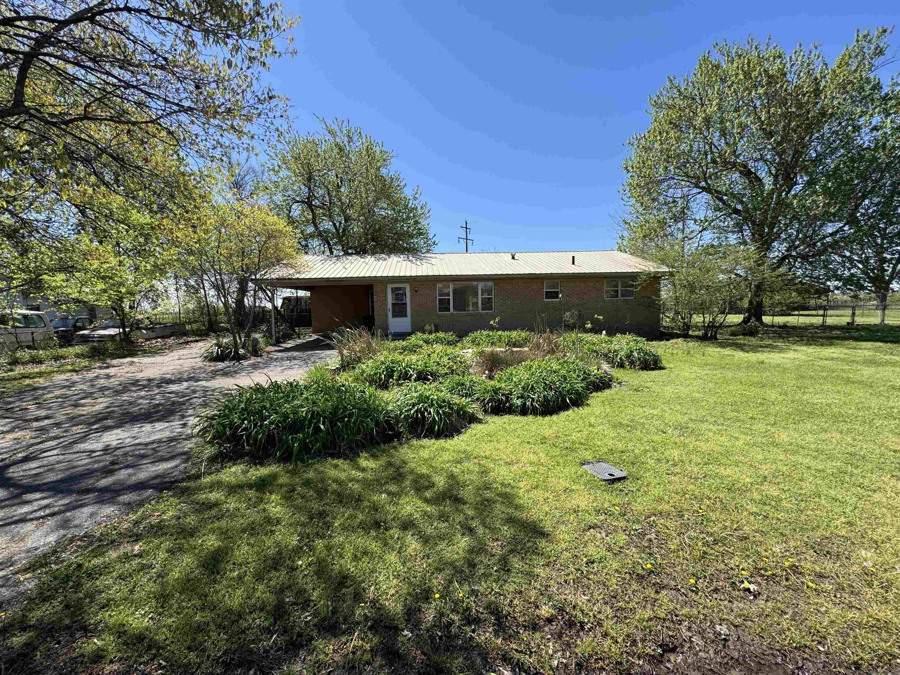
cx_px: 450
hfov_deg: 102.1
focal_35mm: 14
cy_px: 338
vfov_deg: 85.7
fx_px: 364
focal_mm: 2.22
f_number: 2.2
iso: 50
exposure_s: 1/1277
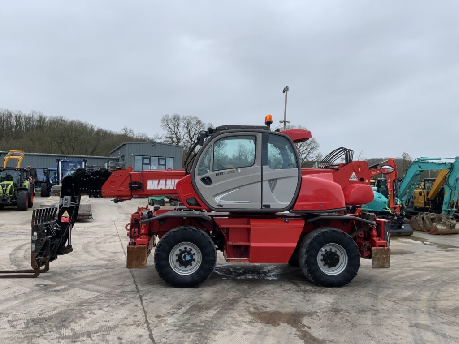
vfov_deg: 48.2
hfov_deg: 61.7
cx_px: 230
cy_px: 172
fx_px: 385
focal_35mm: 29
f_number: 1.8
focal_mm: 3
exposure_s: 1/540
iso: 16
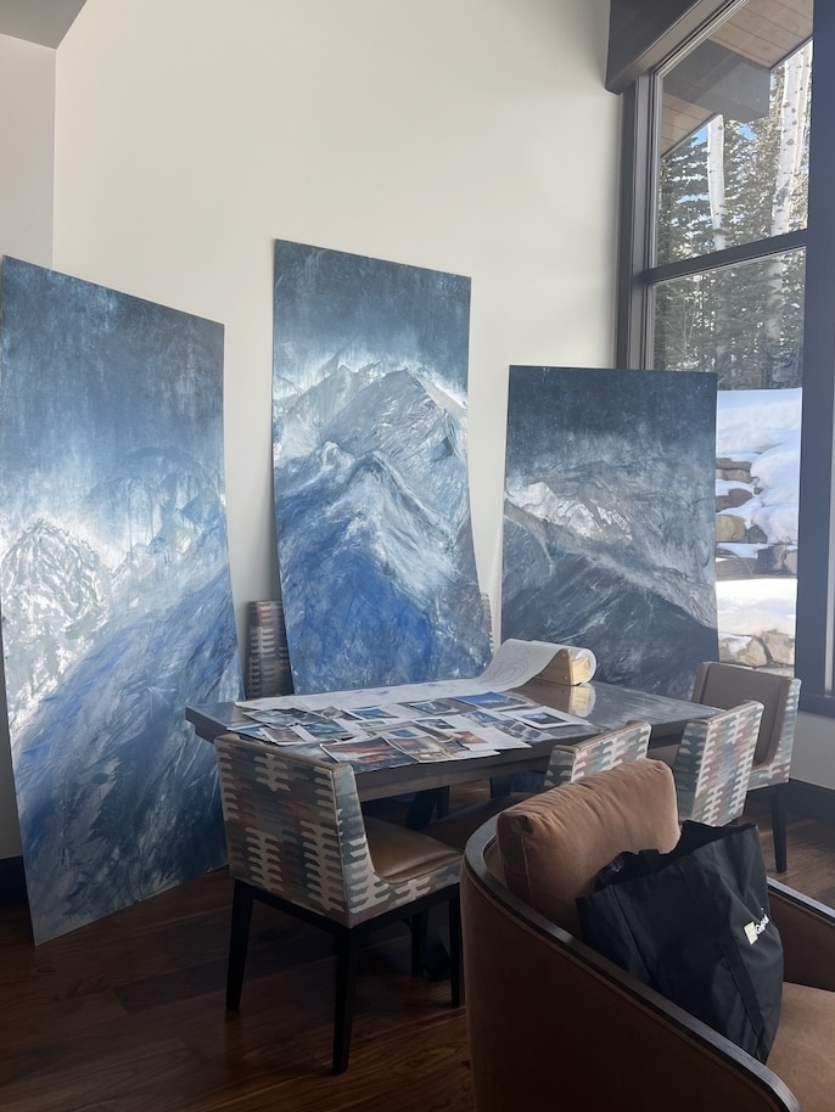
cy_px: 515
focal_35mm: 29
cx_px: 407
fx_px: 932
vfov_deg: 61.6
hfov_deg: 48.2
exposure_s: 1/588
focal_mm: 5.7
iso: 50
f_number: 1.5
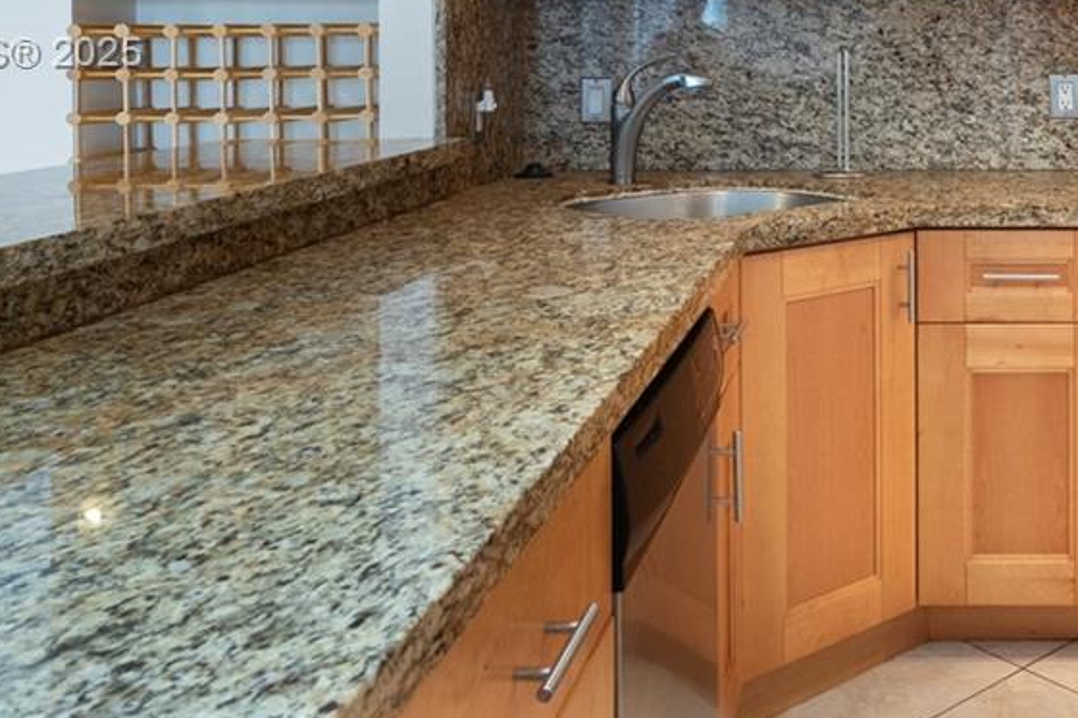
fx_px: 1197
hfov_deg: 42.2
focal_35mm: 40
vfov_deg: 31.6
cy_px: 57
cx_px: 1066
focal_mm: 14
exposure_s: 1/10
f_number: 9
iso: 640
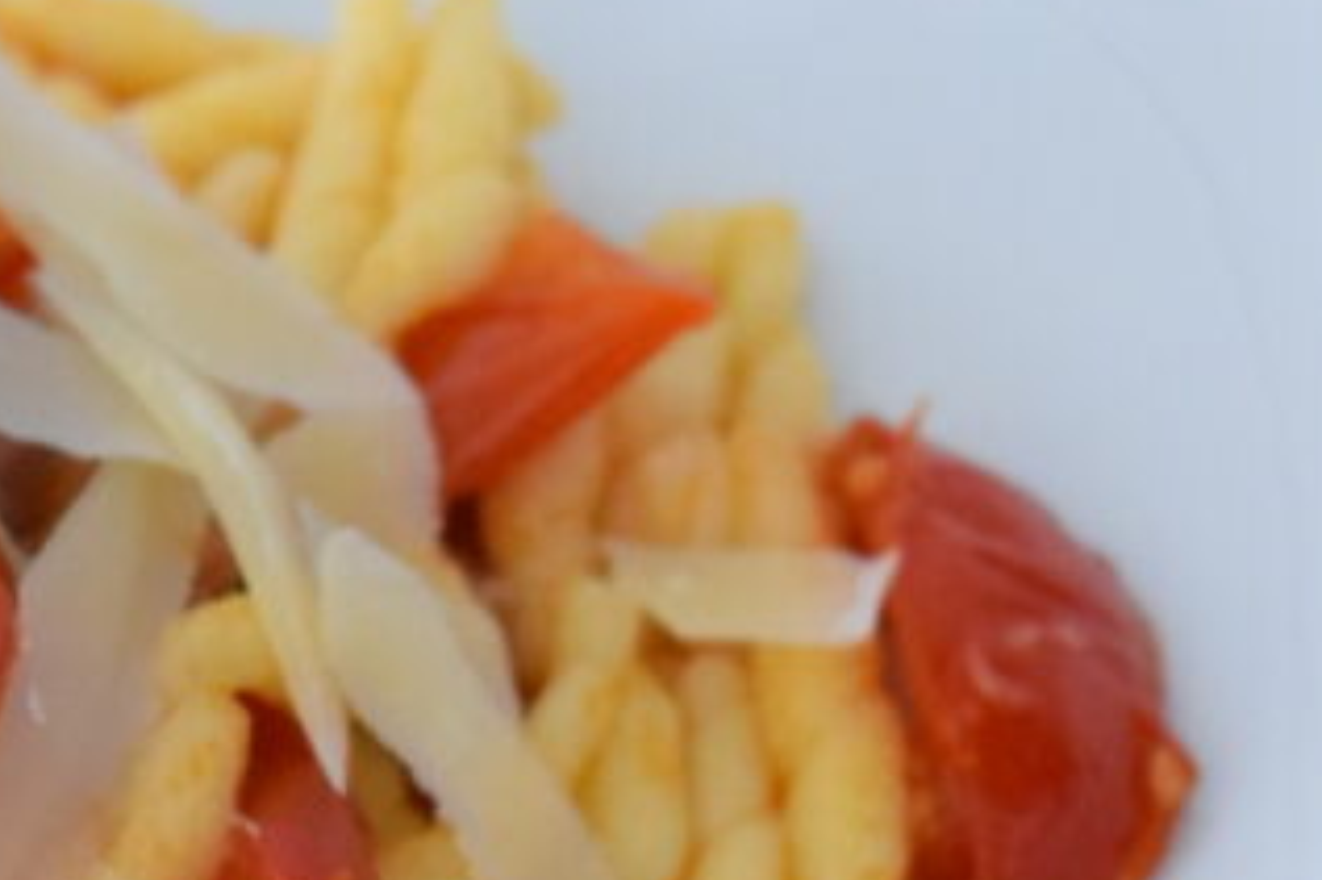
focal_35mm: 267
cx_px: -555
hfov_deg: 7.6
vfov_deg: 5.1
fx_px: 9785
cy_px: 932
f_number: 5.6
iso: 3200
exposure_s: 1/30
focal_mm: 55
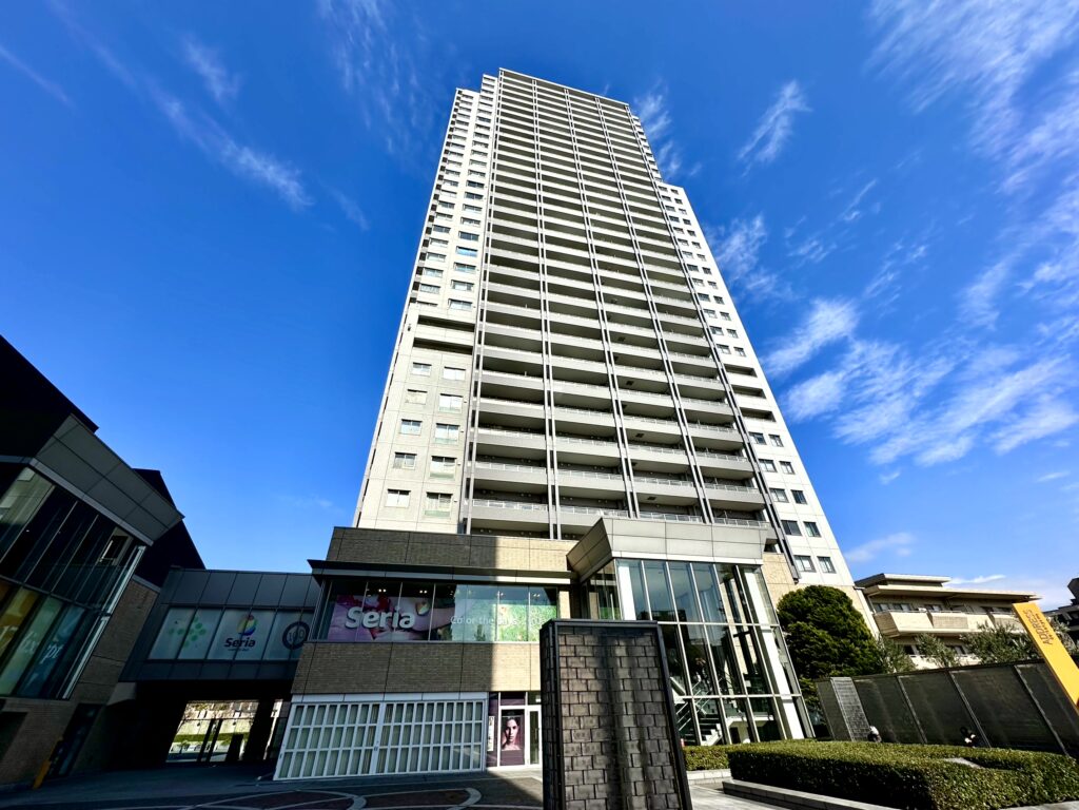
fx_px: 436
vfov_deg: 85.7
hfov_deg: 102.1
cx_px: 540
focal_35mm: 14
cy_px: 405
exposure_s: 1/3040
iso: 50
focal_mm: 2.22
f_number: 2.2
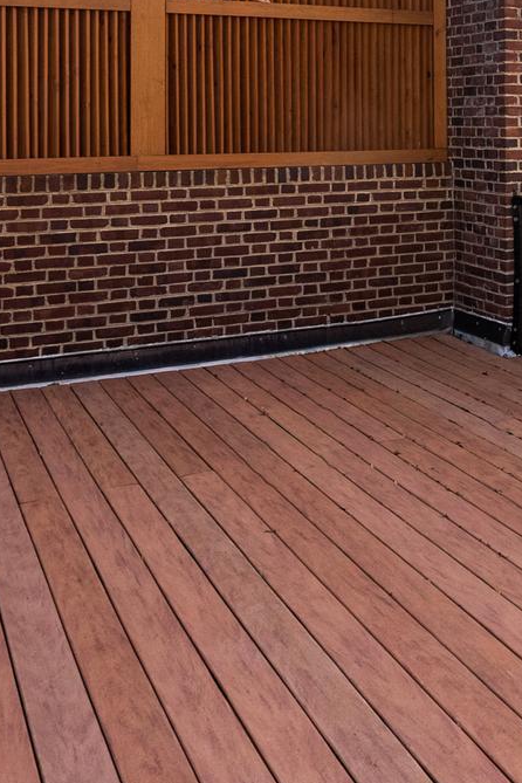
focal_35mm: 49
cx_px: 645
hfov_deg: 24.6
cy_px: 112
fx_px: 1066
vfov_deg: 38.2
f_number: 10
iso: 250
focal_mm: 16
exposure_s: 1/100
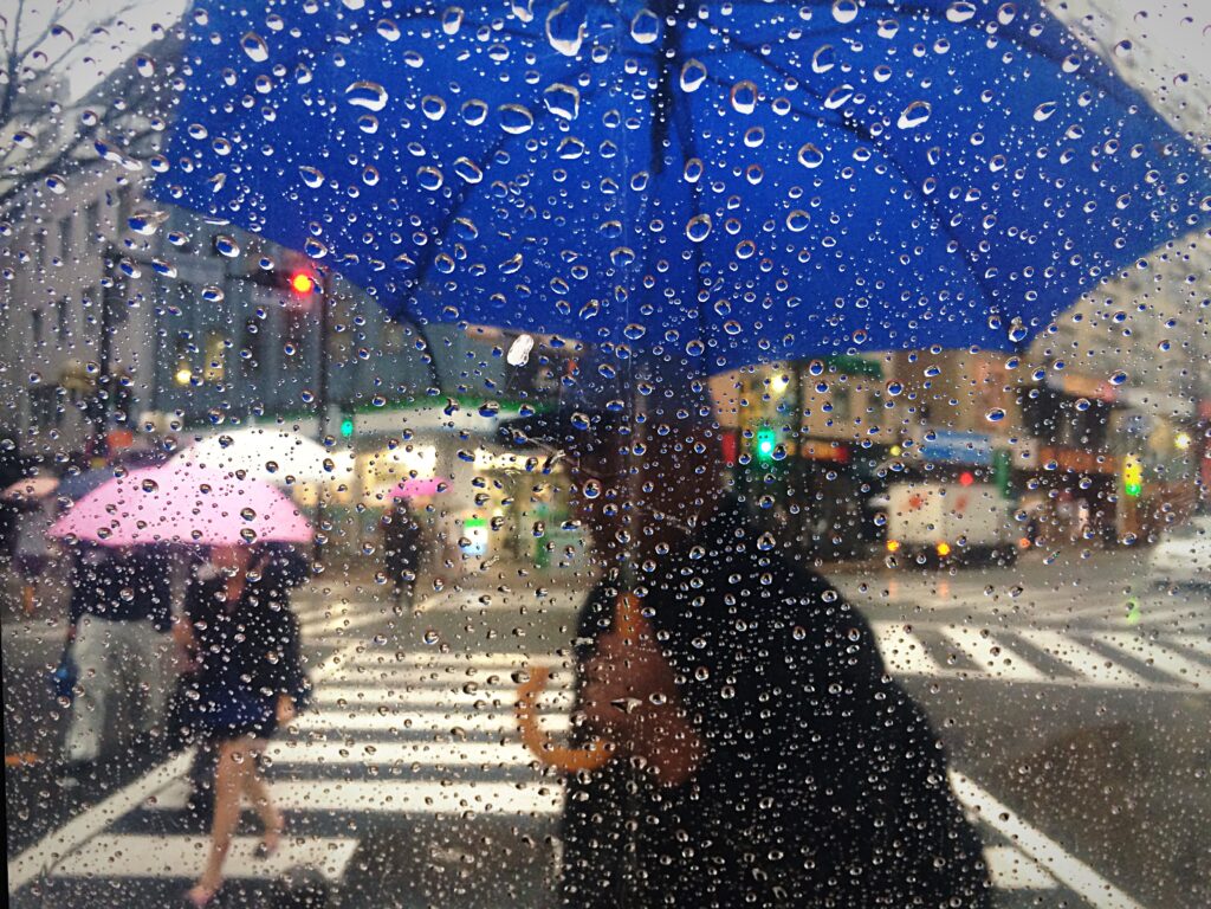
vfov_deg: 46.8
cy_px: 454
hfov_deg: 60.0
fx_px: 1050
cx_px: 606
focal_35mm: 30
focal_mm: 4.12
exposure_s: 1/30
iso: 40
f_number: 2.2
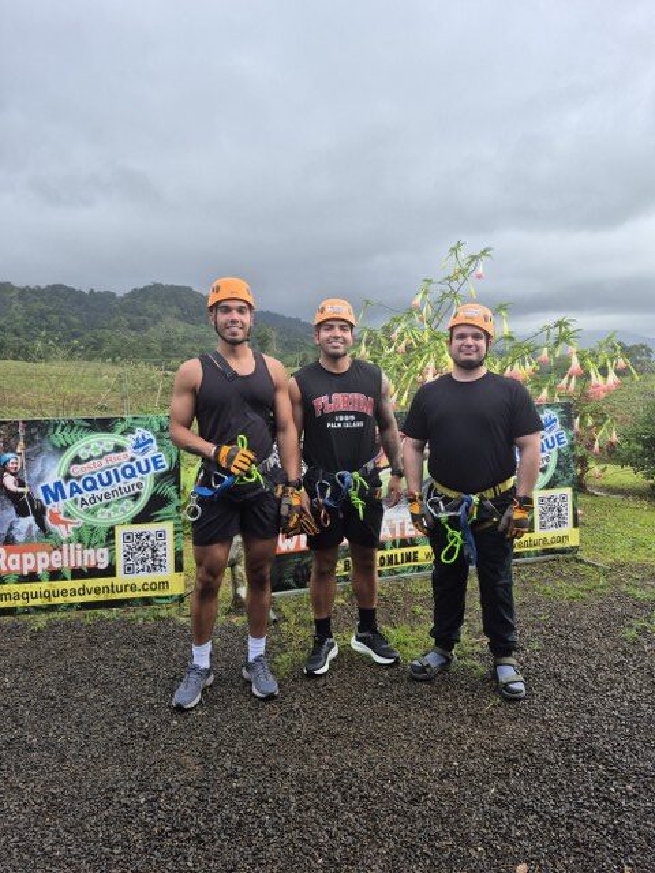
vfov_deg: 73.9
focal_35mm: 23
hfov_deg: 58.9
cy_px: 436
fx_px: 580
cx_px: 328
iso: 25
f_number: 1.8
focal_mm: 5.4
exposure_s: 1/402
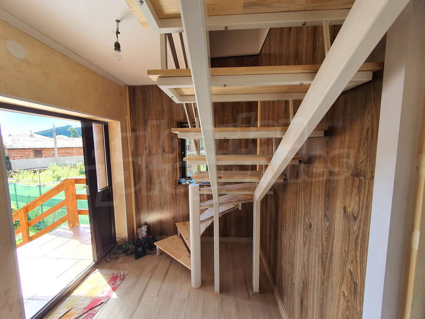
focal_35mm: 13
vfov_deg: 89.9
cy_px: 160
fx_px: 160
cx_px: 212
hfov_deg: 106.2
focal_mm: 1.8
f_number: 2.2
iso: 50
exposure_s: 1/100
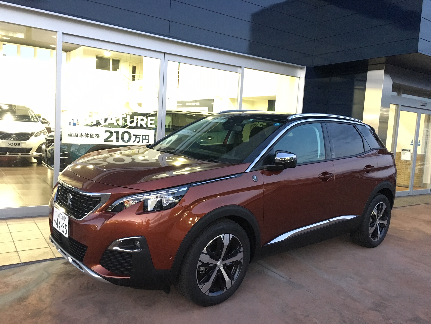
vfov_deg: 48.2
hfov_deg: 61.7
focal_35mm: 29
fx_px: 361
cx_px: 216
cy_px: 162
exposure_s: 1/30
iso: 250
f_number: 2.2
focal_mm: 4.15
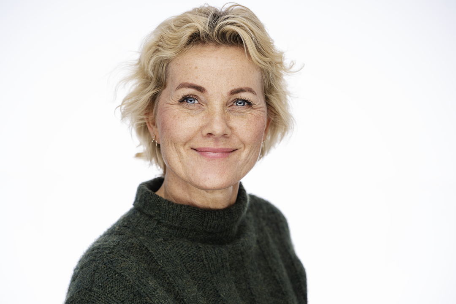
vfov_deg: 13.0
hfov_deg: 19.5
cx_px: 228
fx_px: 1330
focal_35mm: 105
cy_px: 152
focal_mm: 105
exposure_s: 1/160
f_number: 3.5
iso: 32
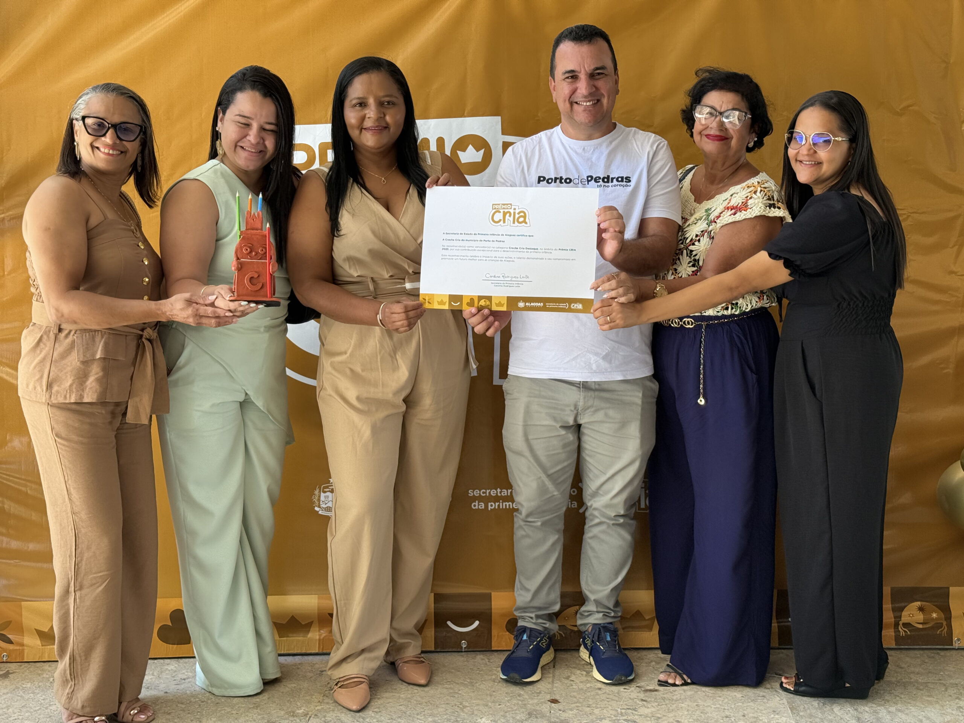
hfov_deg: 39.7
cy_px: 362
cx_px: 482
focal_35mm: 48
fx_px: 1337
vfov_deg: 30.3
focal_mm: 6.76
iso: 125
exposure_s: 1/242
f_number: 1.78
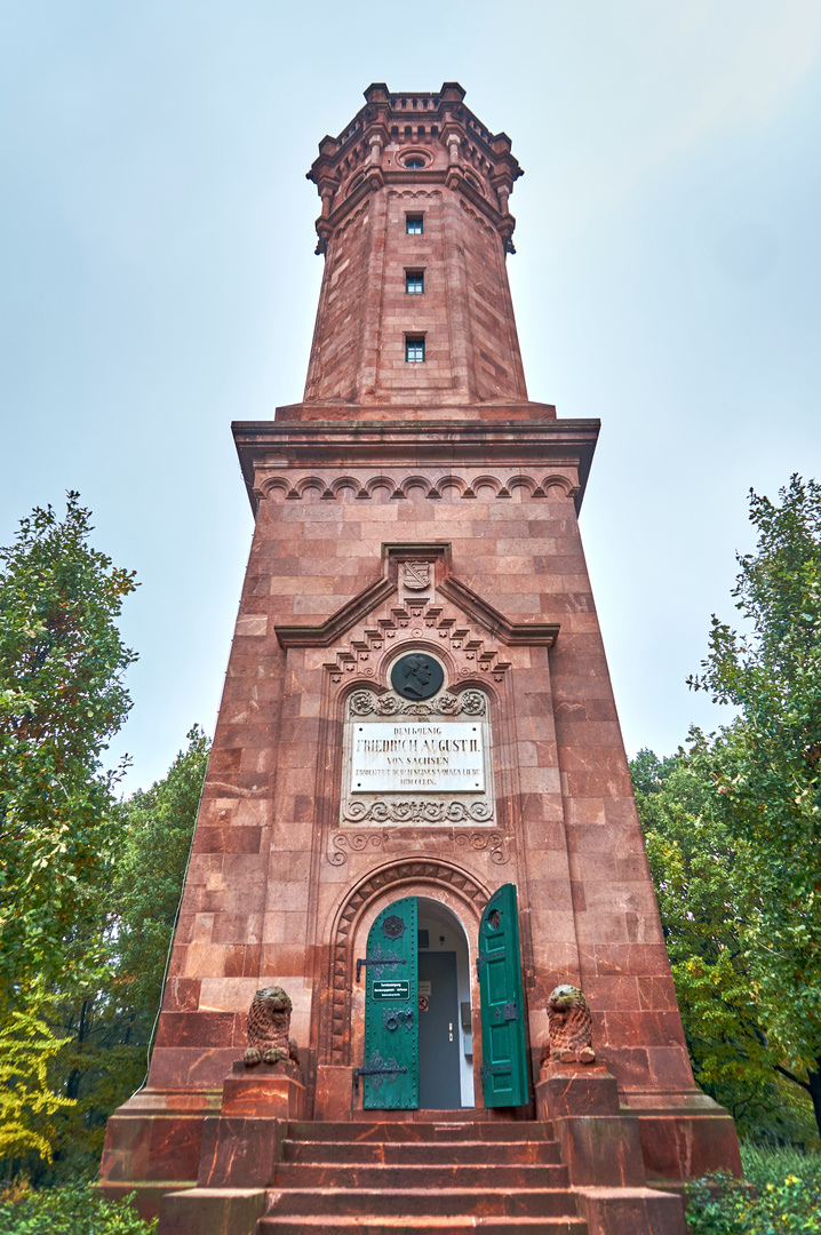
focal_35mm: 24
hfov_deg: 53.0
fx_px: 823
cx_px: 410
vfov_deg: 73.8
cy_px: 618
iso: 100
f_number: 4
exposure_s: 1/60
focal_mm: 16
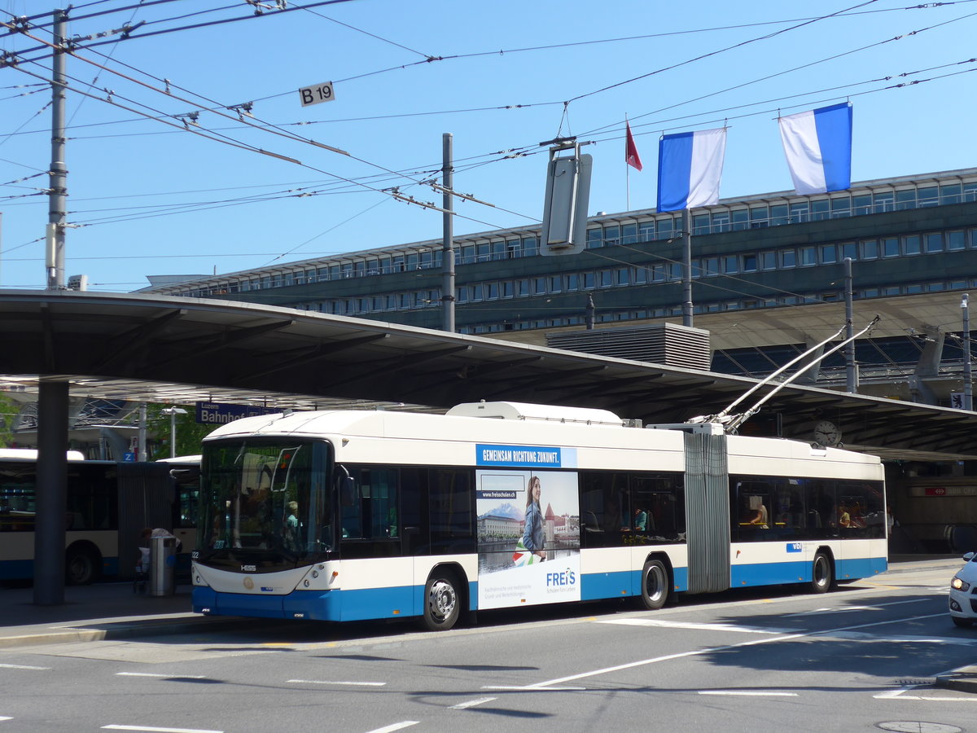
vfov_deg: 24.8
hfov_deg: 32.7
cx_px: 488
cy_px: 366
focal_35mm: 59
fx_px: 1665
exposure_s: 1/800
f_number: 3.5
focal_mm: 12
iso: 80
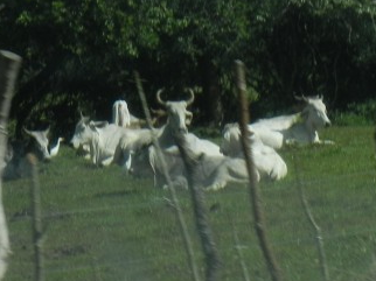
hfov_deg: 4.1
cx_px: 385
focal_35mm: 484
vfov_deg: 3.1
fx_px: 5253
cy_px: -105
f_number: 9.2
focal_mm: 27.4
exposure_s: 1/263
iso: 160
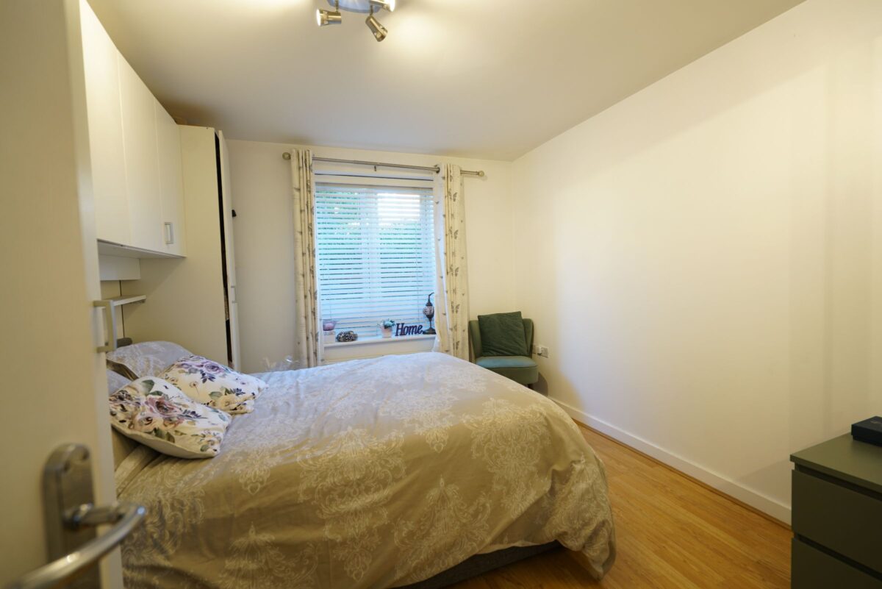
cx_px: 441
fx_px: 392
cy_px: 294
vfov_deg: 73.8
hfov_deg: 96.7
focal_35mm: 16
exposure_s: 1/30
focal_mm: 16
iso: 400
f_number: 4.5
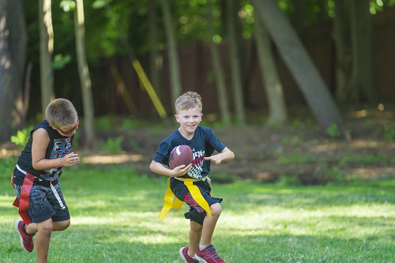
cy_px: 132
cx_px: 198
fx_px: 2194
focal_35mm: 200
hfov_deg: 10.3
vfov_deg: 6.9
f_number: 3.2
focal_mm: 200
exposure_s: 1/640
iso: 400
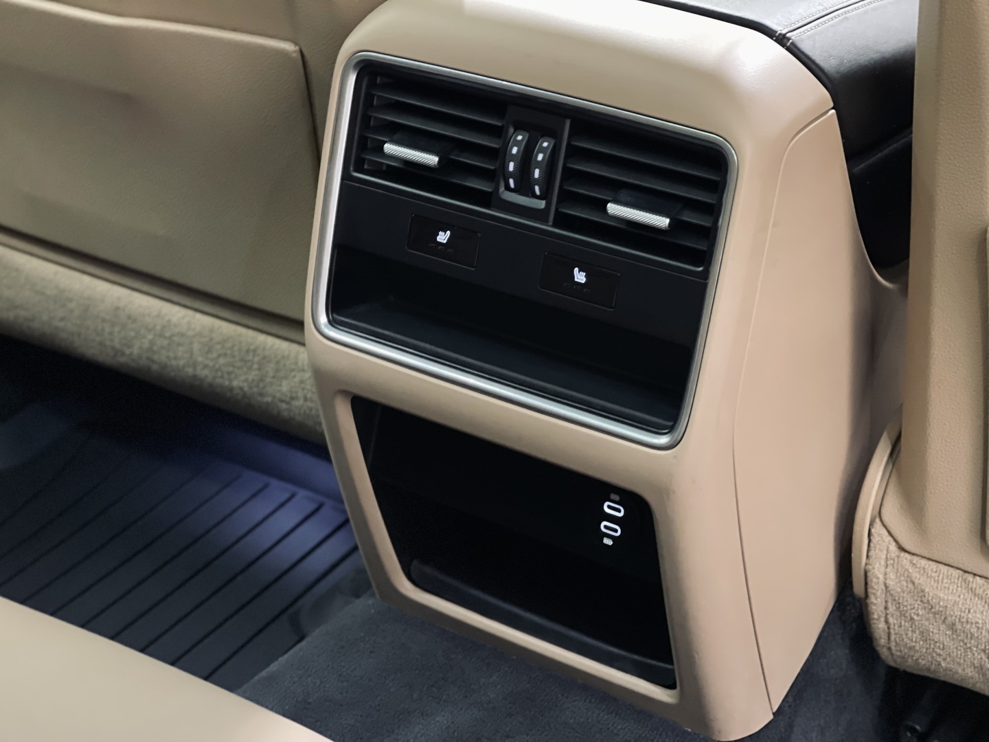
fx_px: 1829
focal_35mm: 64
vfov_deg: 22.9
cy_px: 371
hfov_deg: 30.3
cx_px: 494
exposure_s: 1/14
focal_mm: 7.5
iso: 640
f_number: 2.2
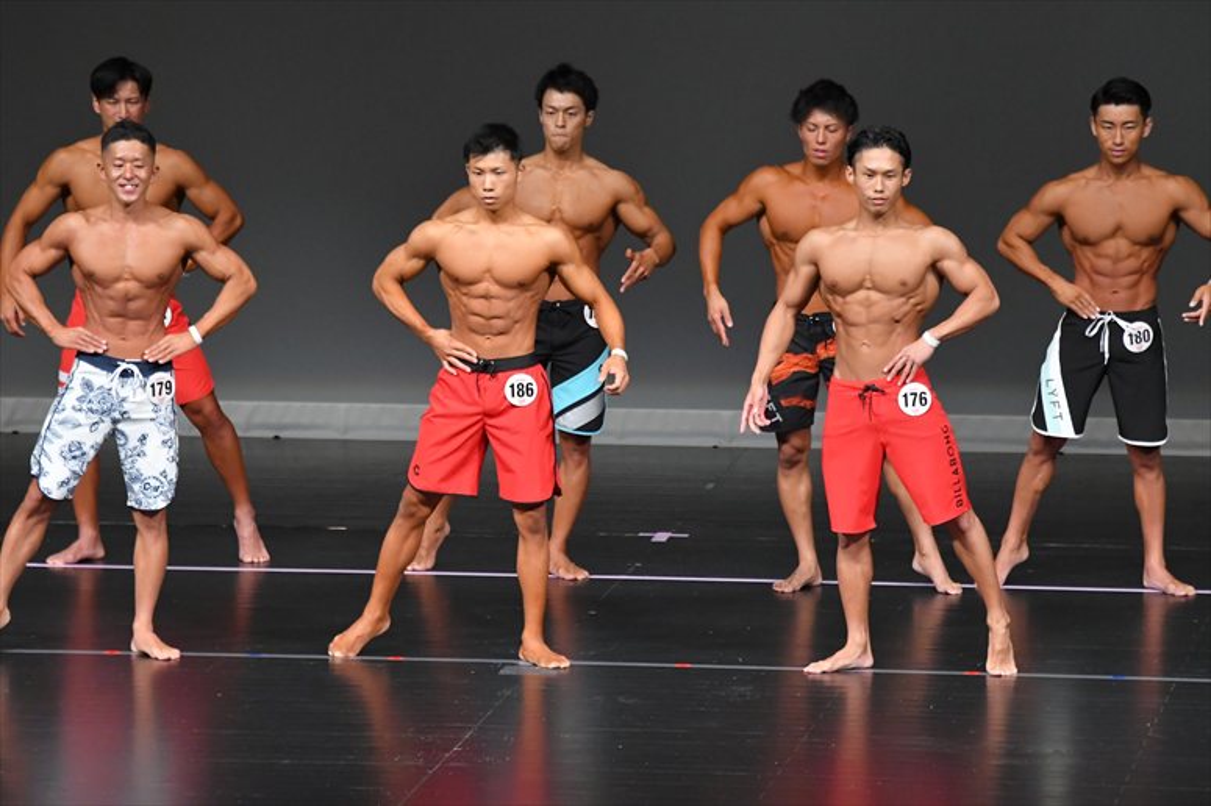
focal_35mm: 285
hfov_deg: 7.2
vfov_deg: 4.8
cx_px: 606
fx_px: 9583
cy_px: 403
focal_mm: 190
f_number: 5.6
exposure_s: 1/400
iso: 4000
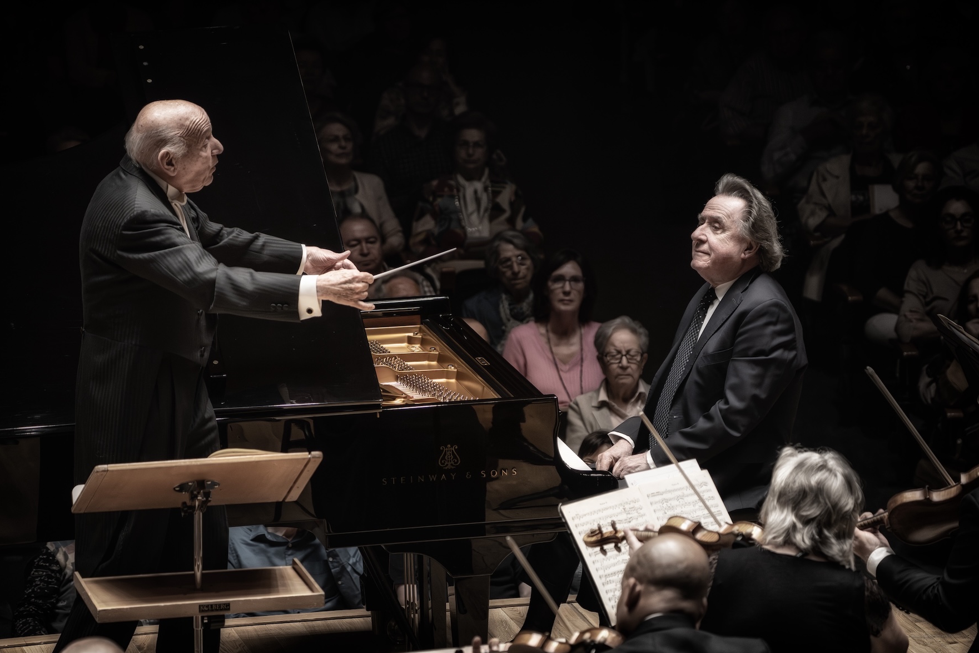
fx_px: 5928
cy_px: 319
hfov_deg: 9.4
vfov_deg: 6.3
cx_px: 452
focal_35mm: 218
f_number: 6.3
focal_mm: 200
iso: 3200
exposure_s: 1/400
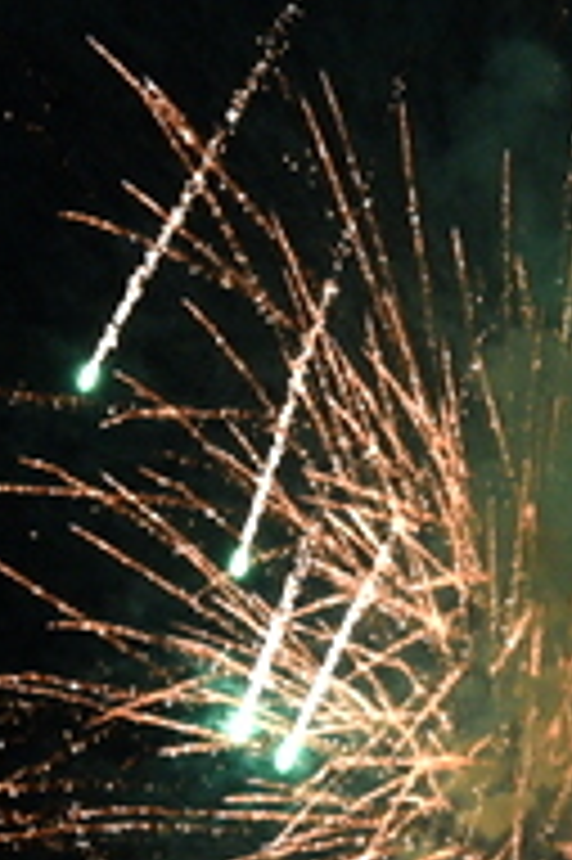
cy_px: 910
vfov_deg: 3.2
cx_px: 595
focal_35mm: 643
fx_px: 15351
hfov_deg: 2.1
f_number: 4
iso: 1250
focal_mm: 120
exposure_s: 1/50
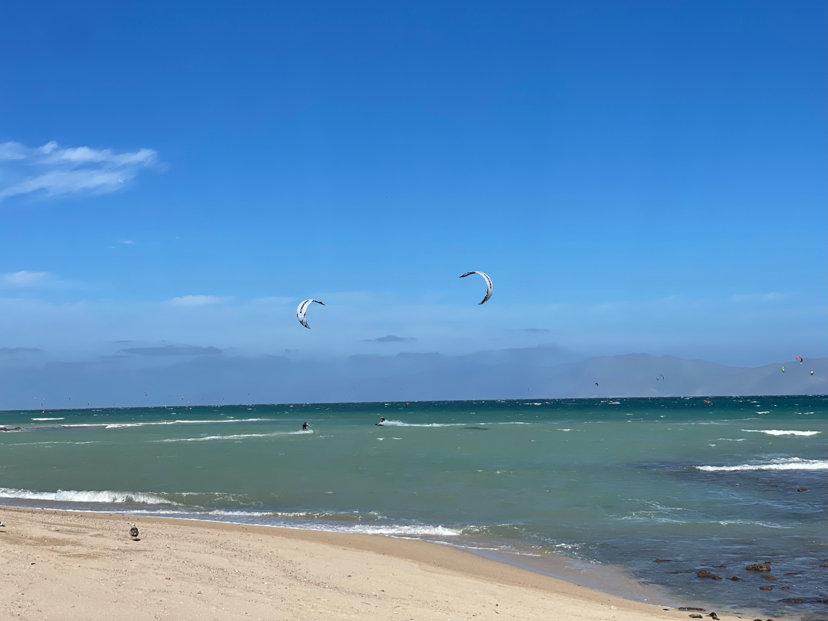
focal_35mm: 52
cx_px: 414
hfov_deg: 36.8
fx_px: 1244
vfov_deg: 28.0
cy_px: 310
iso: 25
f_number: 2
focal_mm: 6
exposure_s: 1/3425
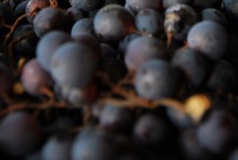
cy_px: -31
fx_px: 590
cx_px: 172
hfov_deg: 22.6
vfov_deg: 14.9
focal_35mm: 89
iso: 200
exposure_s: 1/10
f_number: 2.8
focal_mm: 24
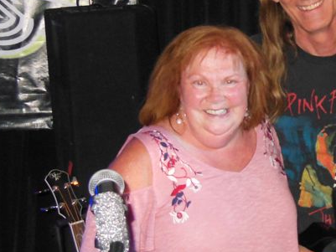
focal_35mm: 101
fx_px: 981
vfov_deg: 14.6
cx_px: 298
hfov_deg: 19.1
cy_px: 74
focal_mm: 8
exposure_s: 1/30
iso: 800
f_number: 4.4
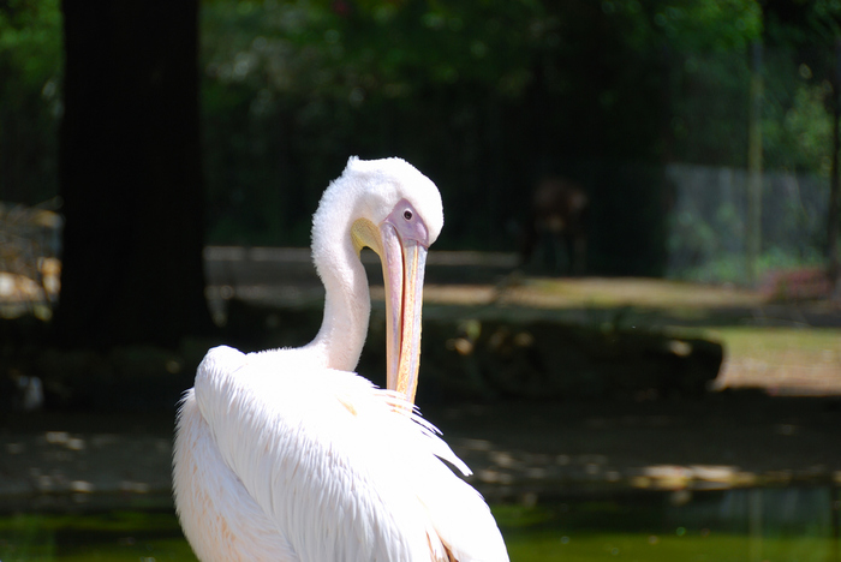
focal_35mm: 195
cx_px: 420
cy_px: 281
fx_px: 4559
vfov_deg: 7.1
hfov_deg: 10.5
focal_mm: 130
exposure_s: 1/320
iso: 100
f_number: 5.6
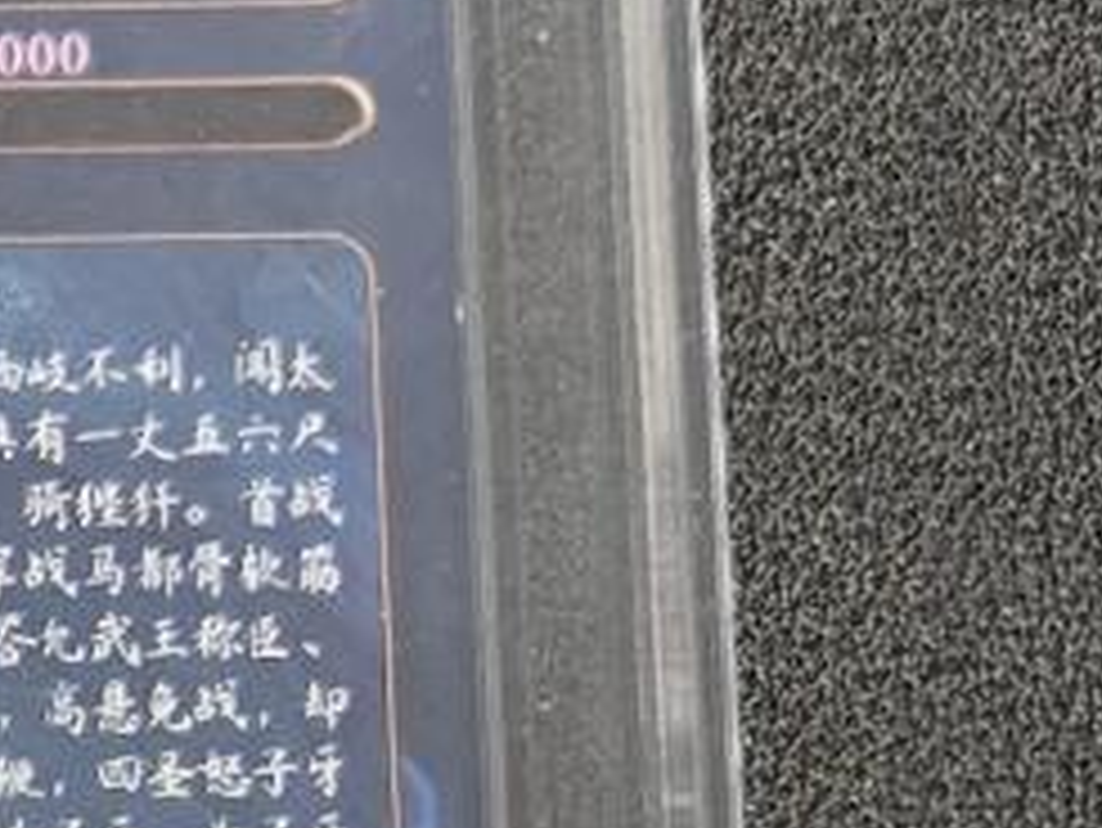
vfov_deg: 8.0
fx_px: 5606
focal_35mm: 176
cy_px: 1782
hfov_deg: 10.0
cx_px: -1408
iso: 160
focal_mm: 5.59
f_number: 1.8
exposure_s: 1/50
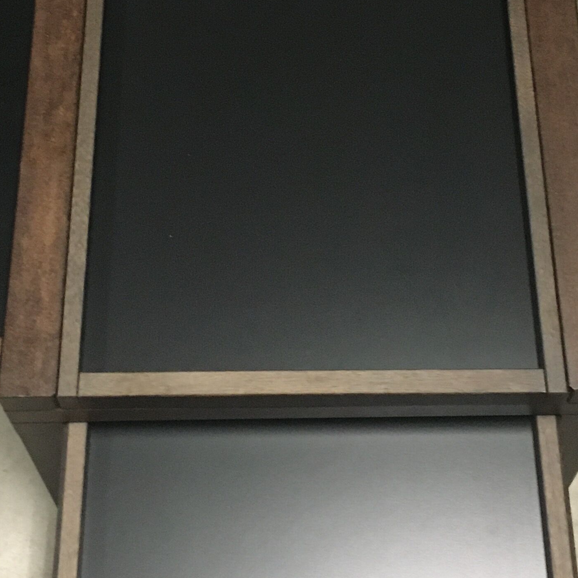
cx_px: 284
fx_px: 1398
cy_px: 136
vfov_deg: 23.1
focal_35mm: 74
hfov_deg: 23.4
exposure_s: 1/17
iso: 250
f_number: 2.2
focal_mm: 4.15
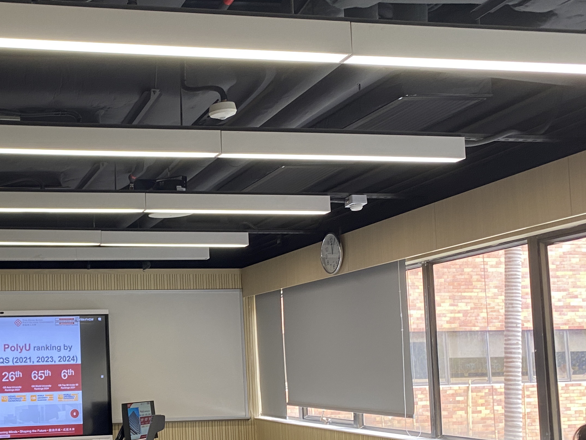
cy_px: 306
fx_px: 830
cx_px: 78
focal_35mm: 49
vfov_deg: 29.4
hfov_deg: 36.9
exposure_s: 1/50
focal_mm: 4.25
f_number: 1.8
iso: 80
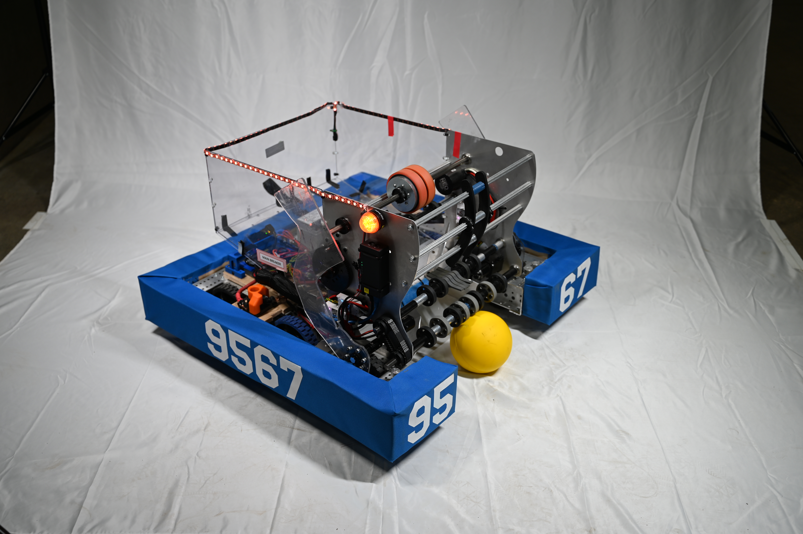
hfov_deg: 54.5
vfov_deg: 37.8
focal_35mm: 35
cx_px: 402
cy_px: 267
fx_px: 780
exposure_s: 1/40
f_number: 2.8
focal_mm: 35
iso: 100
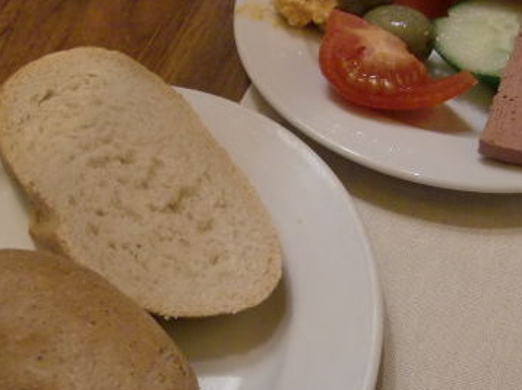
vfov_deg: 28.4
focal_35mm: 51
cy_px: 240
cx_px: 303
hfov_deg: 37.4
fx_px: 768
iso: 500
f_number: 2.6
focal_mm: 4.9
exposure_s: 1/60
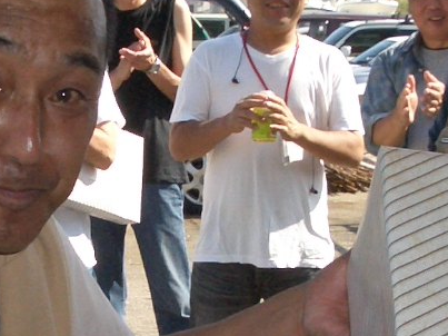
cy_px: 207
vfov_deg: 10.7
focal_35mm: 139
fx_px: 1798
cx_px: 101
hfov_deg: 14.1
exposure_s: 1/640
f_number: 4.3
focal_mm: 5.8
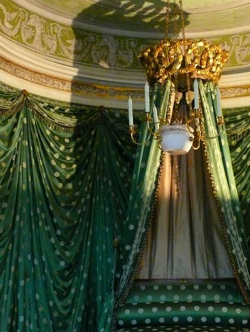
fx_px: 529
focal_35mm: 55
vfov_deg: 34.6
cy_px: 225
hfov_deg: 26.5
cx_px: 141
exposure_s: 1/13
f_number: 2.8
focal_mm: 7.4
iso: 800
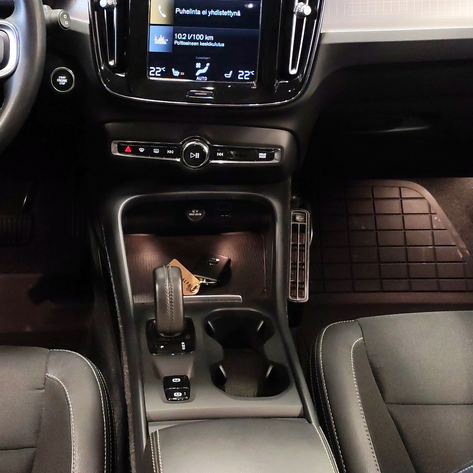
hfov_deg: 28.4
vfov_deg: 28.5
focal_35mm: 60
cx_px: 157
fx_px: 928
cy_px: 167
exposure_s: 1/50
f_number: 1.9
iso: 1250
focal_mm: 6.12
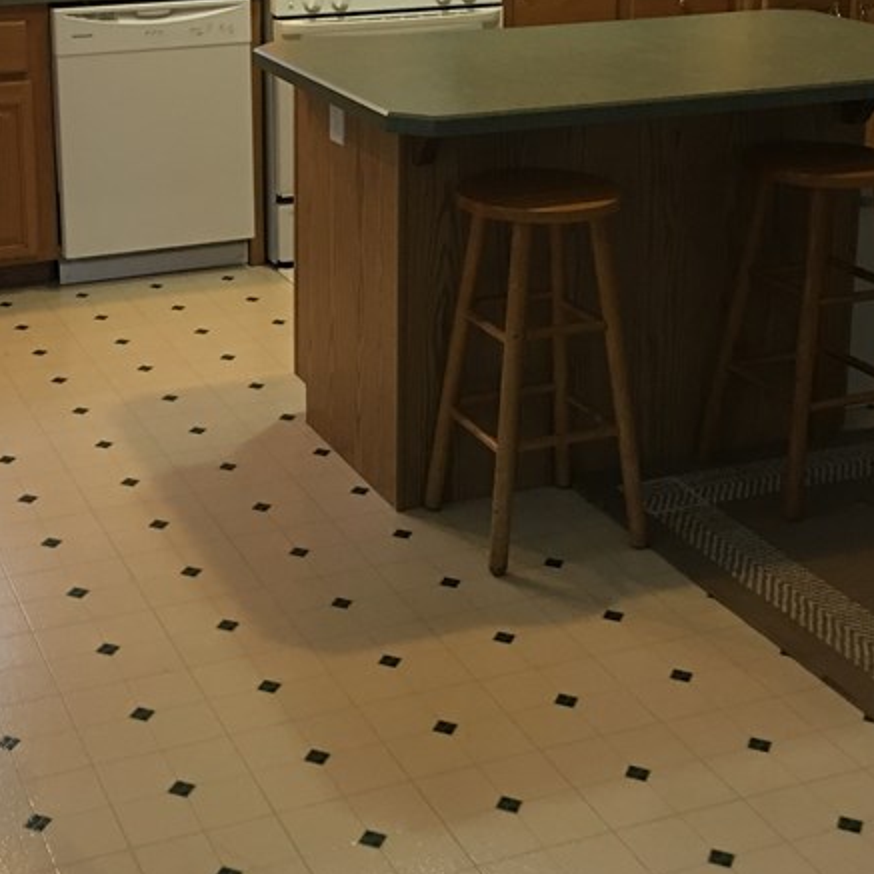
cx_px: 316
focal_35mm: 60
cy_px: 180
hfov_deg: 28.5
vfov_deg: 28.0
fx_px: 1714
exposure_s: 1/8
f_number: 2.2
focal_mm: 4.15
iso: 80
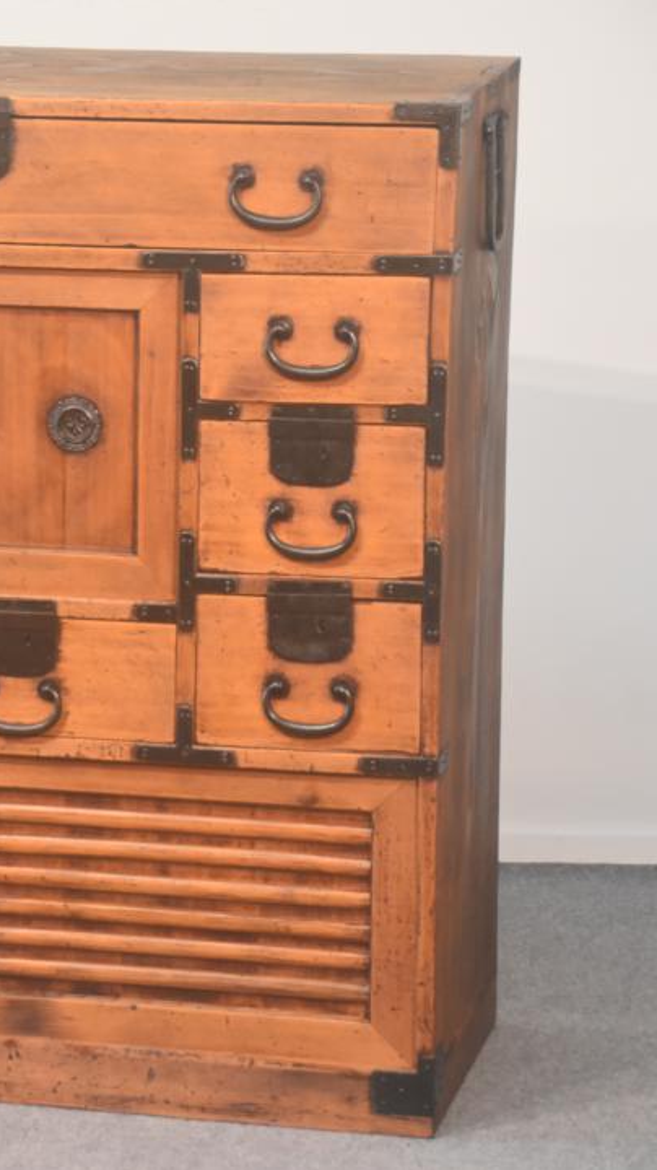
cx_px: -36
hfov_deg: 6.8
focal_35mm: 178
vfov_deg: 12.1
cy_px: 583
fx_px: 5511
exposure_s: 1/60
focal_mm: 75
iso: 2500
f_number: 5.3
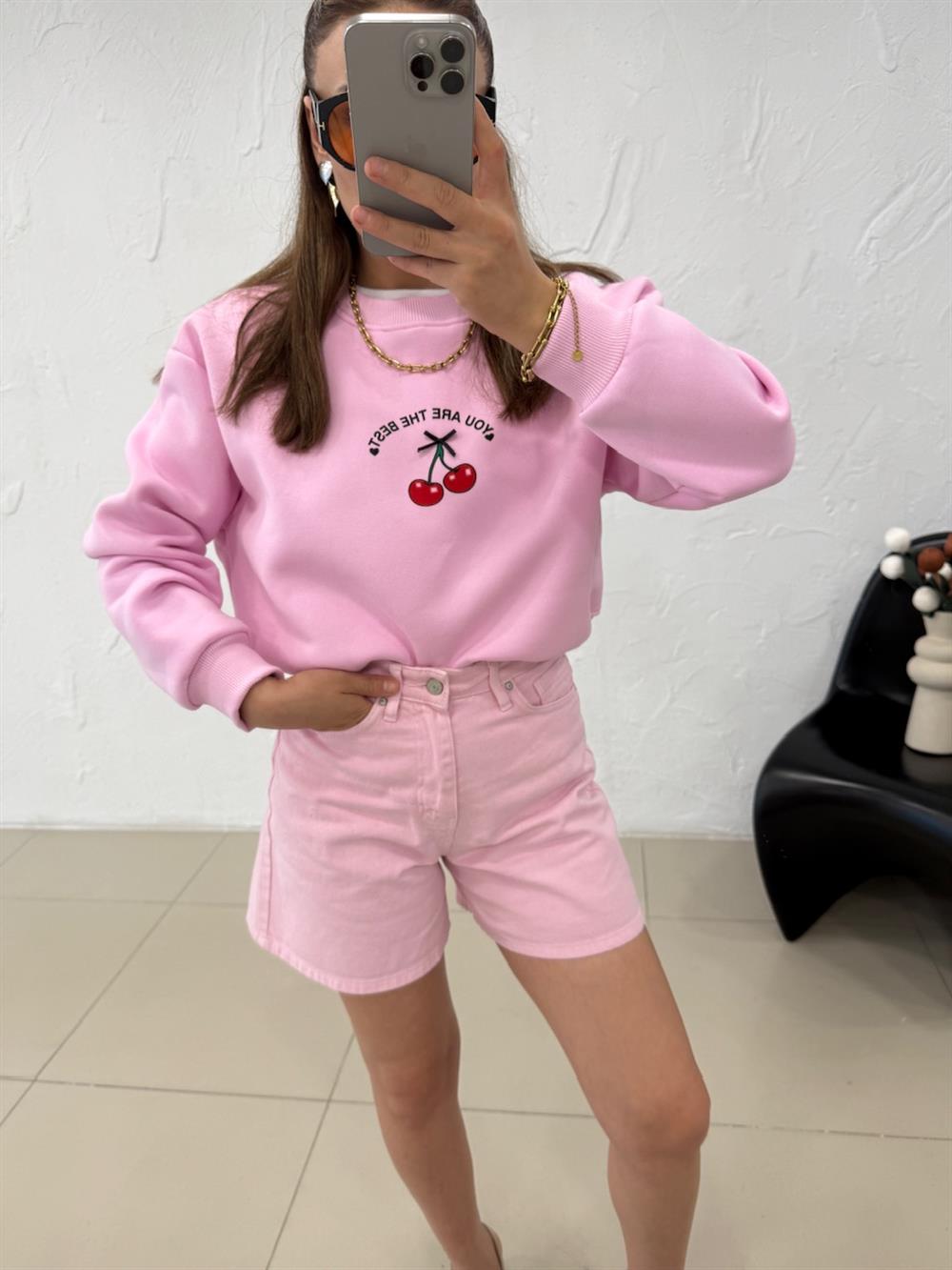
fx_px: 880
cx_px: 476
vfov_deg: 71.6
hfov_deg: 56.8
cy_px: 635
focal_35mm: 24
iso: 64
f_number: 1.78
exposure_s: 1/100
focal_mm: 6.76
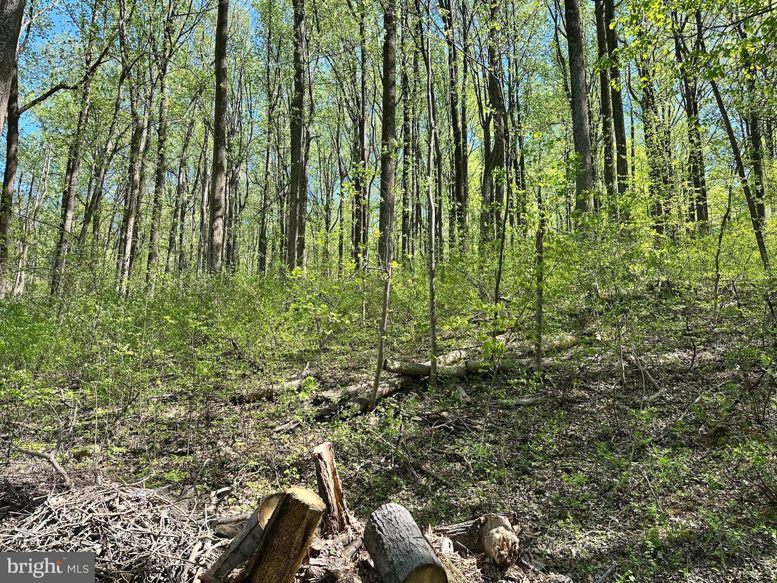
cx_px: 388
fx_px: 539
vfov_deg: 56.8
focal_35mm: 24
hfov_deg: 71.6
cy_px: 292
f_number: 1.78
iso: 80
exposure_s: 1/690
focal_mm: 6.86
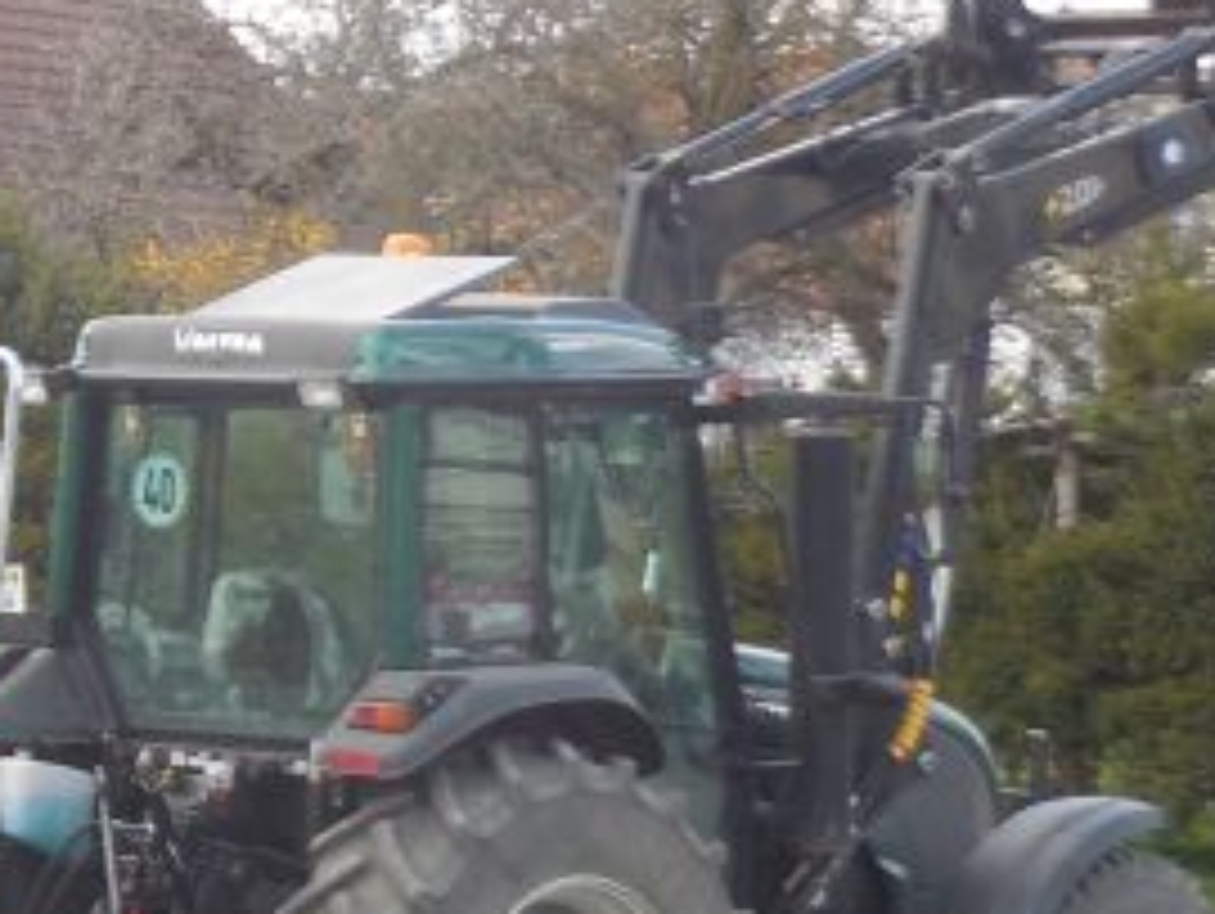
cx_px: -558
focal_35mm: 201
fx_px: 7061
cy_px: 549
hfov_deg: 9.6
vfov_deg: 7.4
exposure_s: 1/125
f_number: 4
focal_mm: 9.4
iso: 125
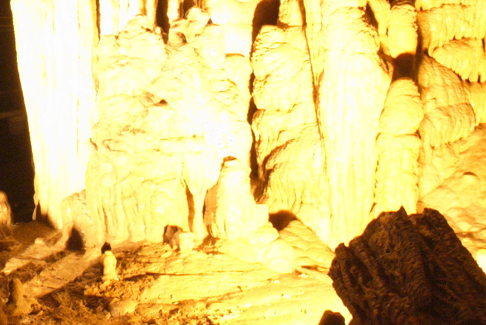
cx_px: -172
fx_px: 1825
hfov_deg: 14.4
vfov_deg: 9.9
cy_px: -159
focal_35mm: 135
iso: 500
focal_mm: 18
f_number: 8
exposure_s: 3
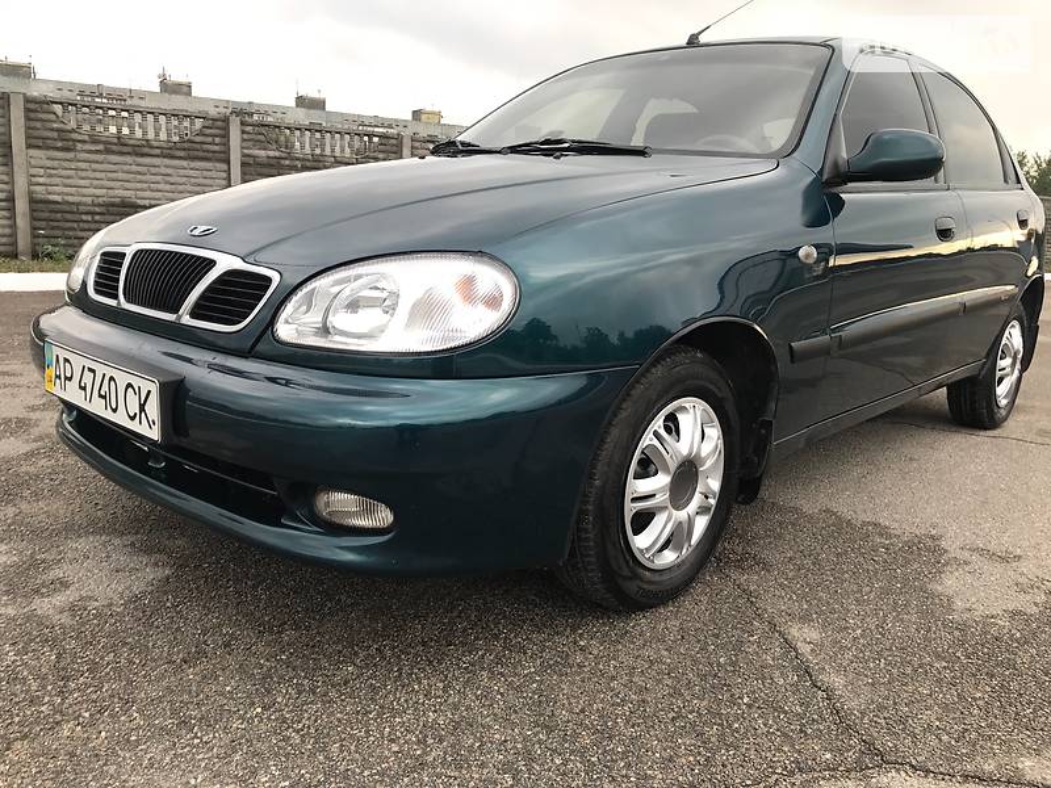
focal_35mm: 28
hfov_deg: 63.4
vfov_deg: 49.7
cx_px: 526
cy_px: 394
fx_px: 850
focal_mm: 4
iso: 25
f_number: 1.8
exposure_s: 1/100
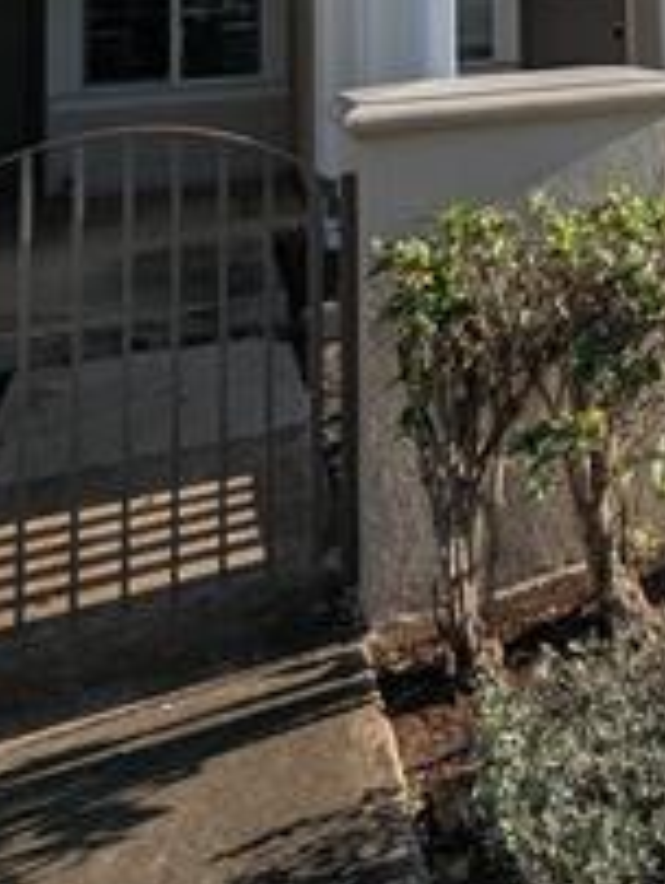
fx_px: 1048
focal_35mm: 41
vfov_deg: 38.2
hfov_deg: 29.1
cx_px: 847
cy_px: -83
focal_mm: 1.95
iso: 30
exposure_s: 1/1634
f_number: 2.2
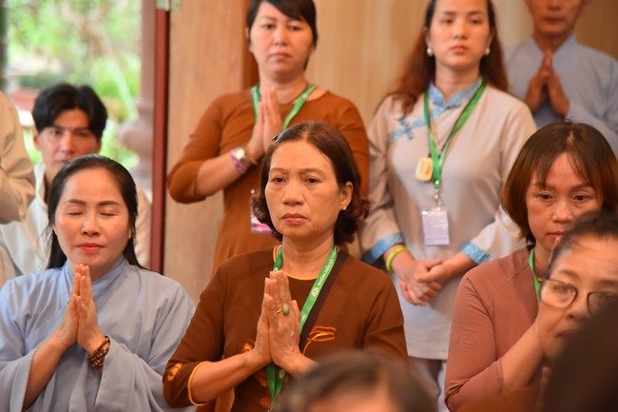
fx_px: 2059
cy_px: 206
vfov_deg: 11.4
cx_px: 309
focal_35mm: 120
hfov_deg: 17.1
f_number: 4.5
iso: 1600
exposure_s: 1/125
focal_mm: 120
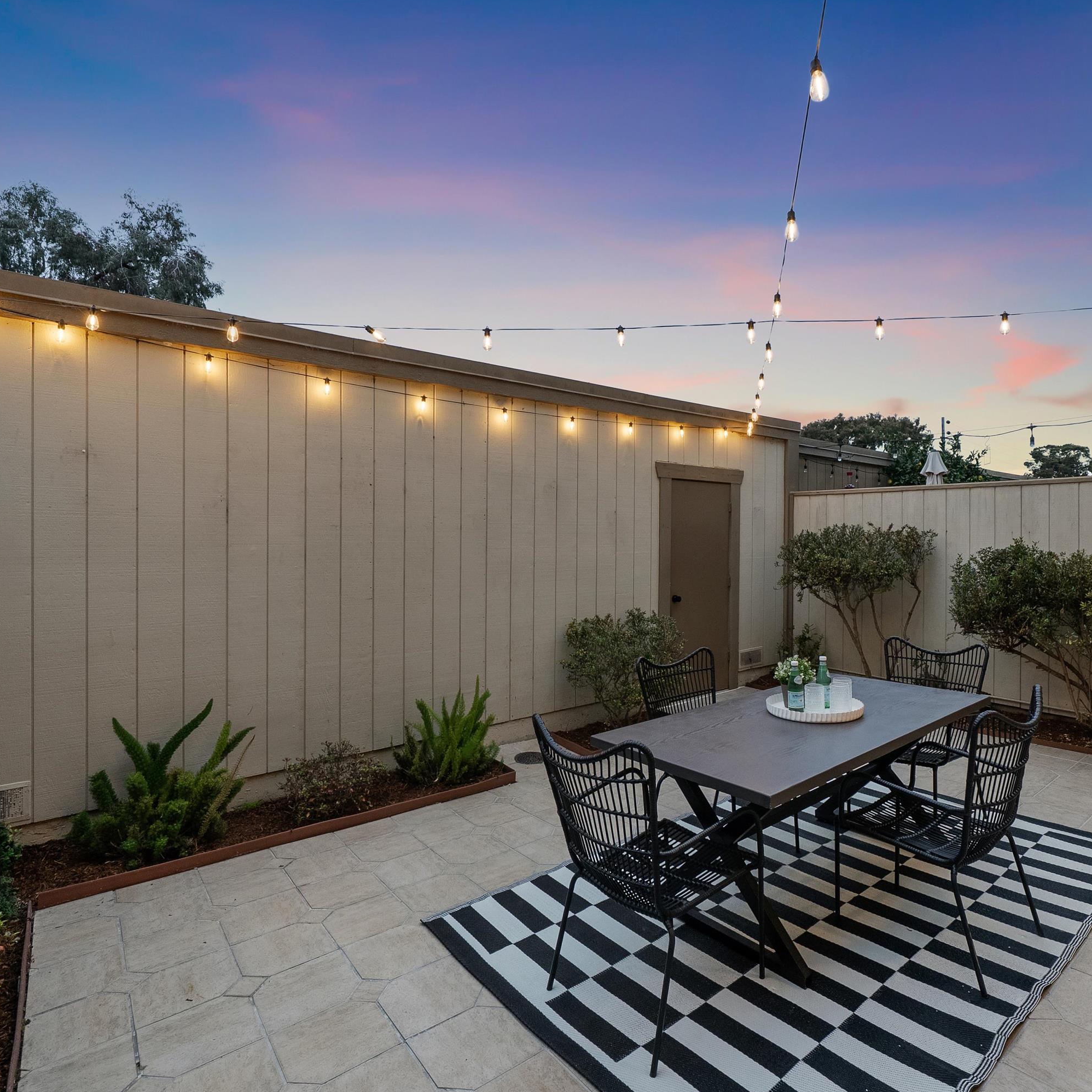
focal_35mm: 17
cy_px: 543
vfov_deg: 84.0
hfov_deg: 83.3
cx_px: 632
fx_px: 607
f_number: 9
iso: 640
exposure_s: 1/8
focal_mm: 13
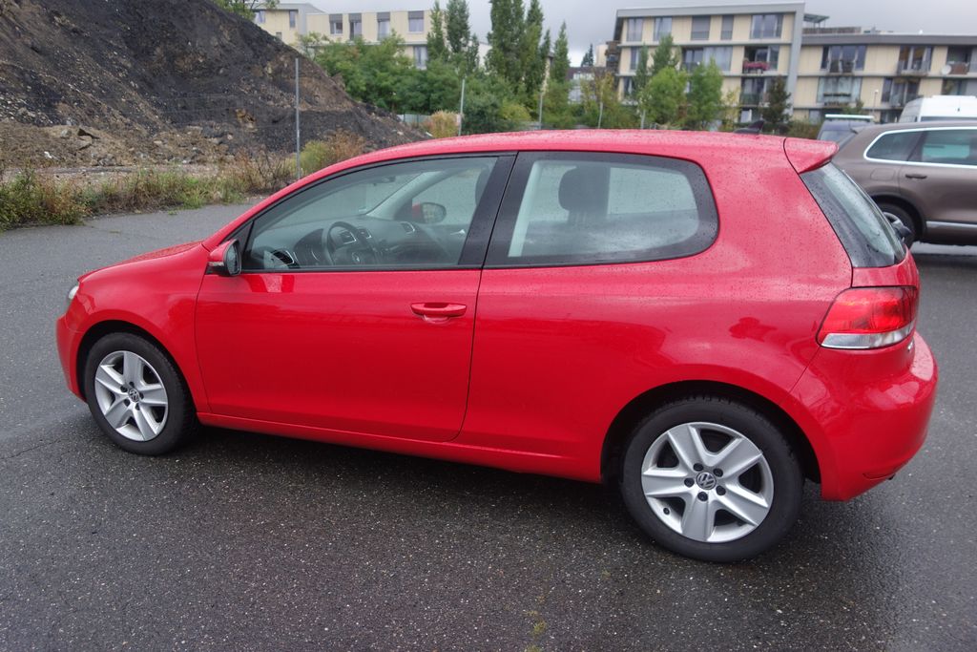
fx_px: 760
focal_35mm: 28
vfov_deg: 46.4
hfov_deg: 65.5
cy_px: 326
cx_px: 488
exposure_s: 1/800
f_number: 2.2
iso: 125
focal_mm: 10.4
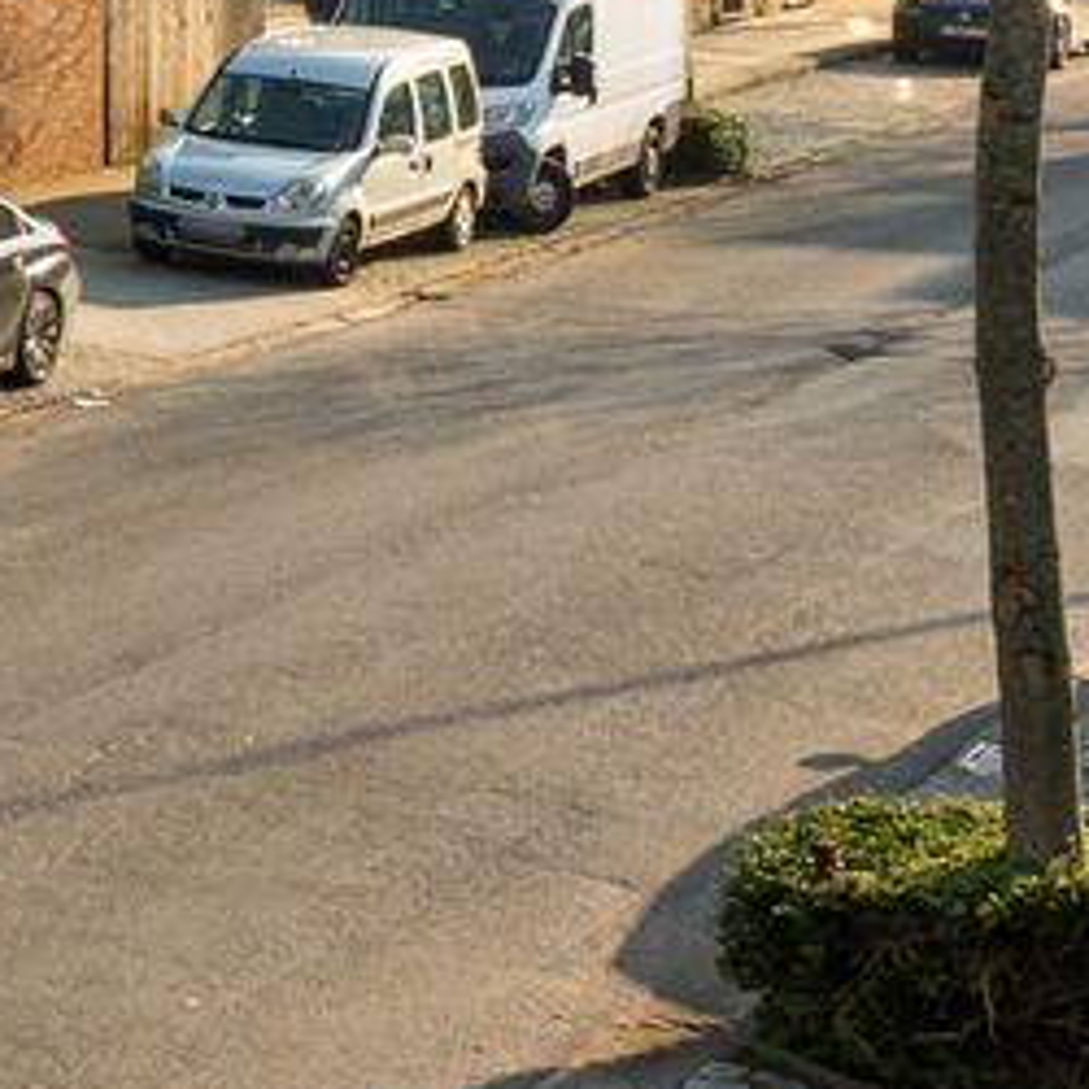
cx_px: -1551
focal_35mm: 103
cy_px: -309
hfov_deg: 12.8
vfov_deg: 16.1
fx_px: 3666
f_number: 9
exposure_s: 1/250
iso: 250
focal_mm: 14
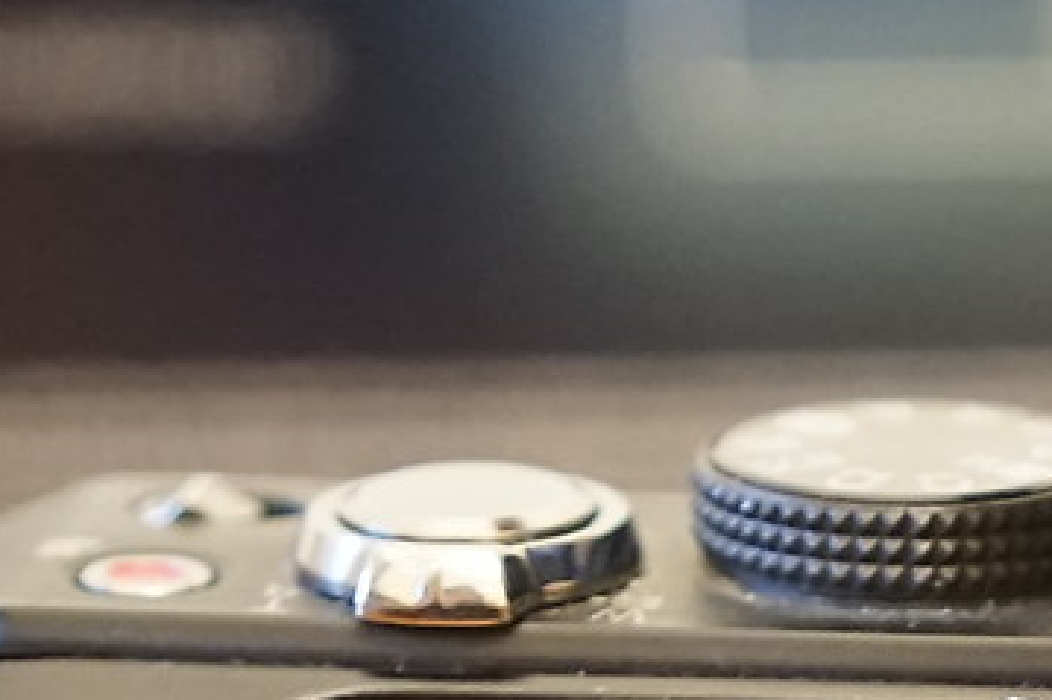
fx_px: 6835
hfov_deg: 8.6
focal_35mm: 234
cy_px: 961
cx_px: 1623
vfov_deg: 5.8
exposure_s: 1/15
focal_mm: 35
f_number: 2.8
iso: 2000
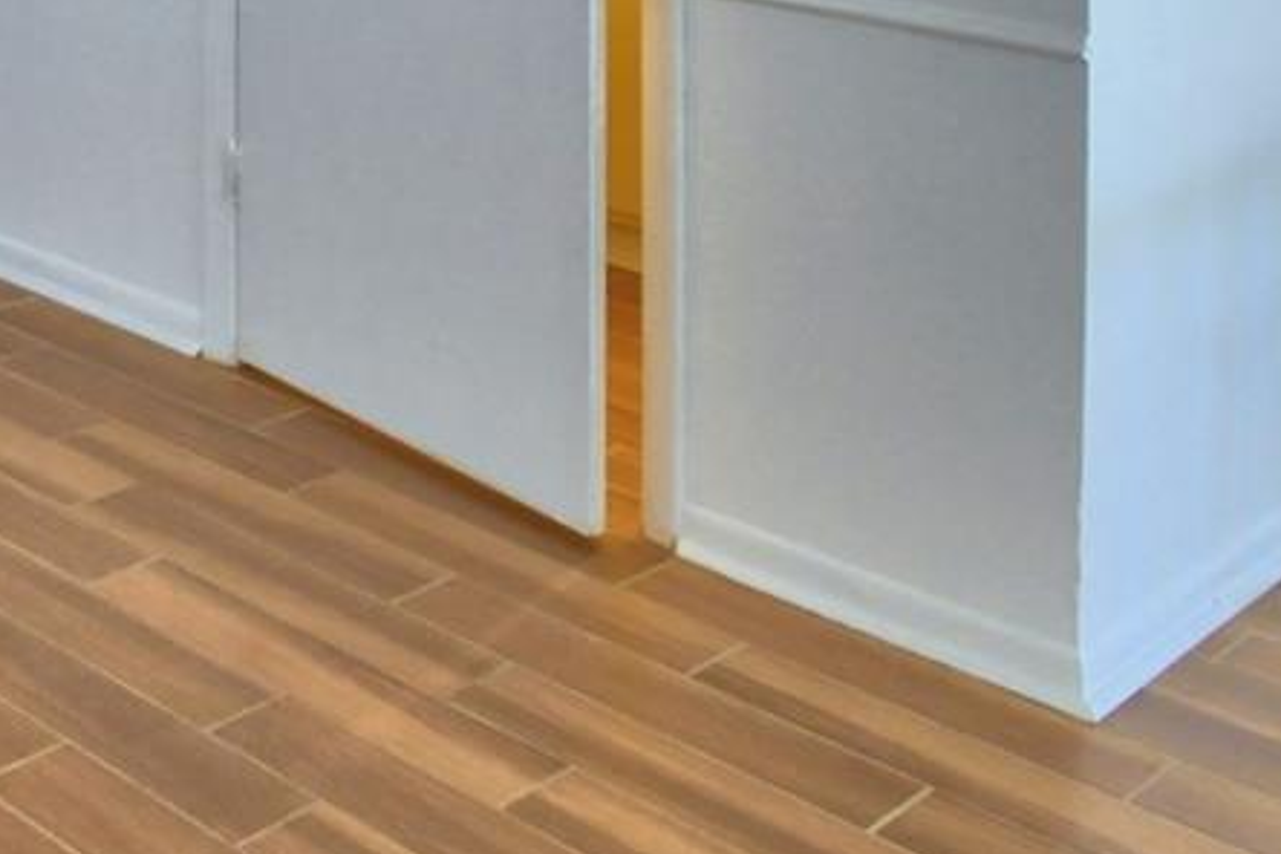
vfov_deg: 21.0
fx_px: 1921
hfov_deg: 28.6
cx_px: -473
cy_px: -453
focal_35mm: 54
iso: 400
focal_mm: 10
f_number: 4.5
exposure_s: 1/50
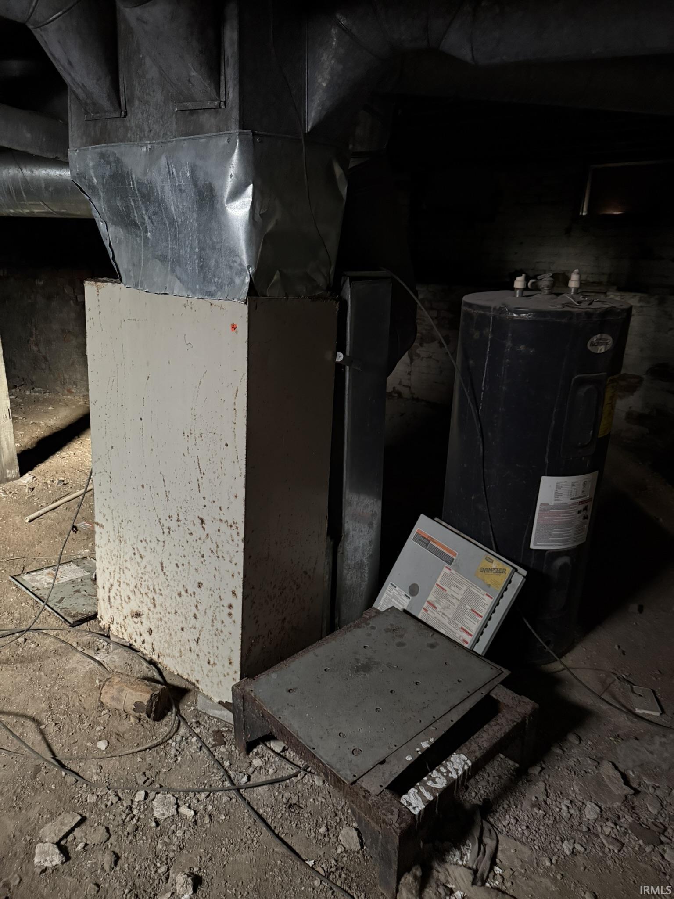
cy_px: 450
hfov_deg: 56.8
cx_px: 337
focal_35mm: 24
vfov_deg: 71.6
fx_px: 623
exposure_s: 1/30
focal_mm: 6.76
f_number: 1.78
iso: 1250
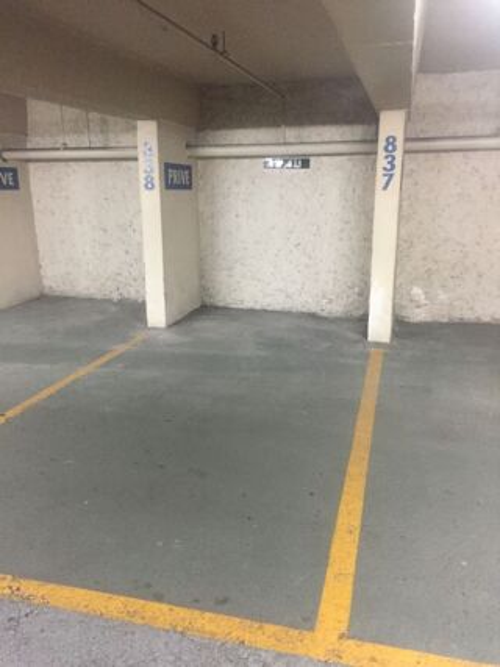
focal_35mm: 29
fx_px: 559
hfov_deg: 48.2
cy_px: 334
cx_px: 250
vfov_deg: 61.7
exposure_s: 1/25
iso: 250
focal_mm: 4.15
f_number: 2.2
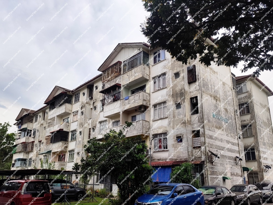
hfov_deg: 73.9
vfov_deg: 58.9
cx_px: 136
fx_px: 181
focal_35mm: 23
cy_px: 102
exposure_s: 1/284
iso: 50
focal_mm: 6.14
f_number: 1.65
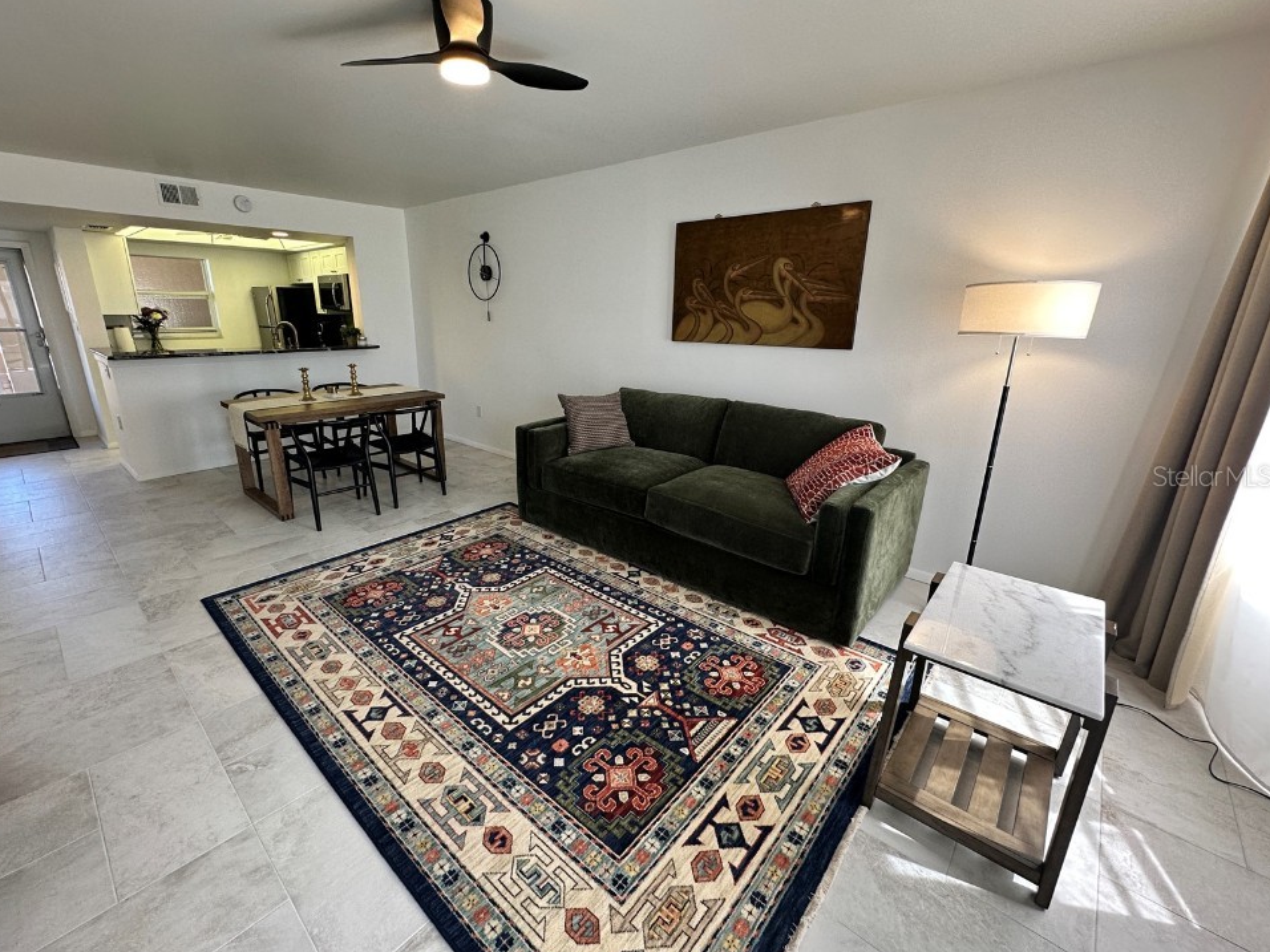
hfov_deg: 98.1
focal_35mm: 15
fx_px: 550
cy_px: 475
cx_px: 598
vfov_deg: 81.7
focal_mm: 2.22
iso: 160
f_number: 2.2
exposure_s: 1/120
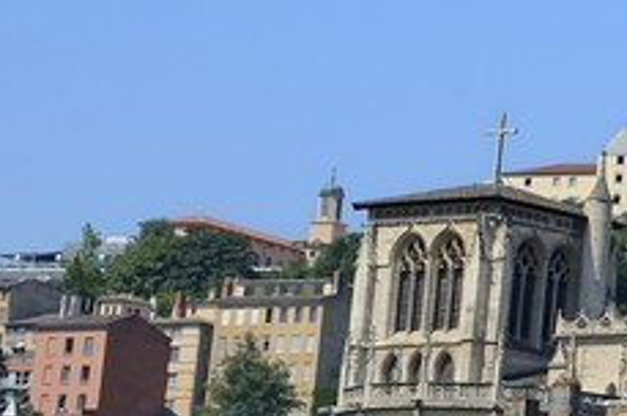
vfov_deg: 6.1
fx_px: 3896
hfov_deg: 7.8
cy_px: 33
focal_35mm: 224
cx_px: 1960
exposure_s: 1/320
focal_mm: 32
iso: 100
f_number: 9
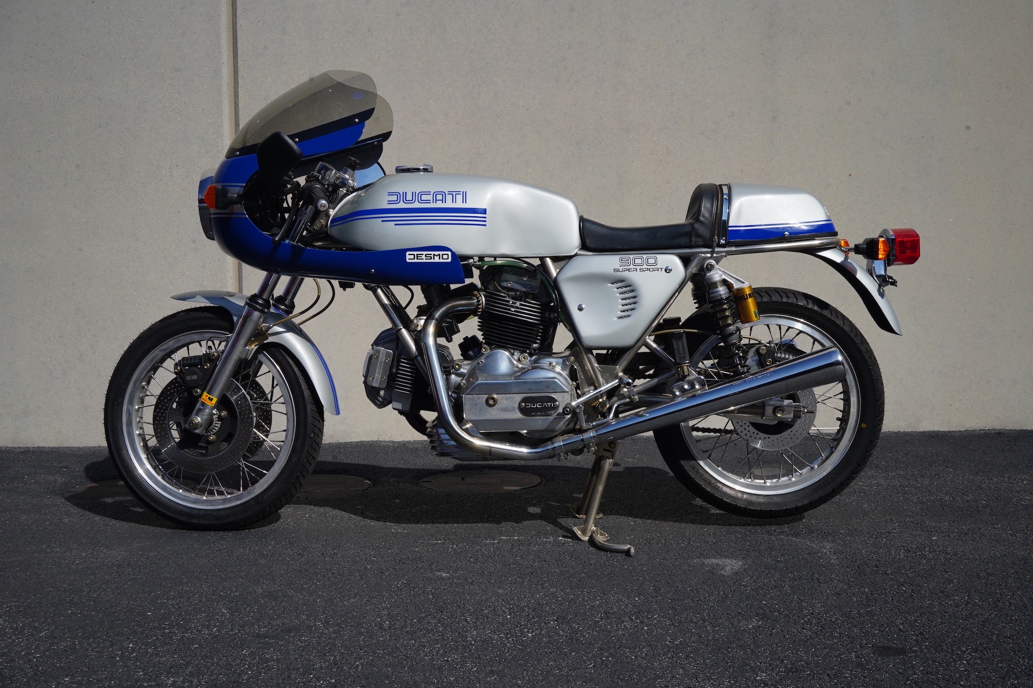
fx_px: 1004
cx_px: 516
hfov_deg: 54.4
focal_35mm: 35
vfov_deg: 37.8
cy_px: 344
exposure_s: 1/400
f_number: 16
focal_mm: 35
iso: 1000
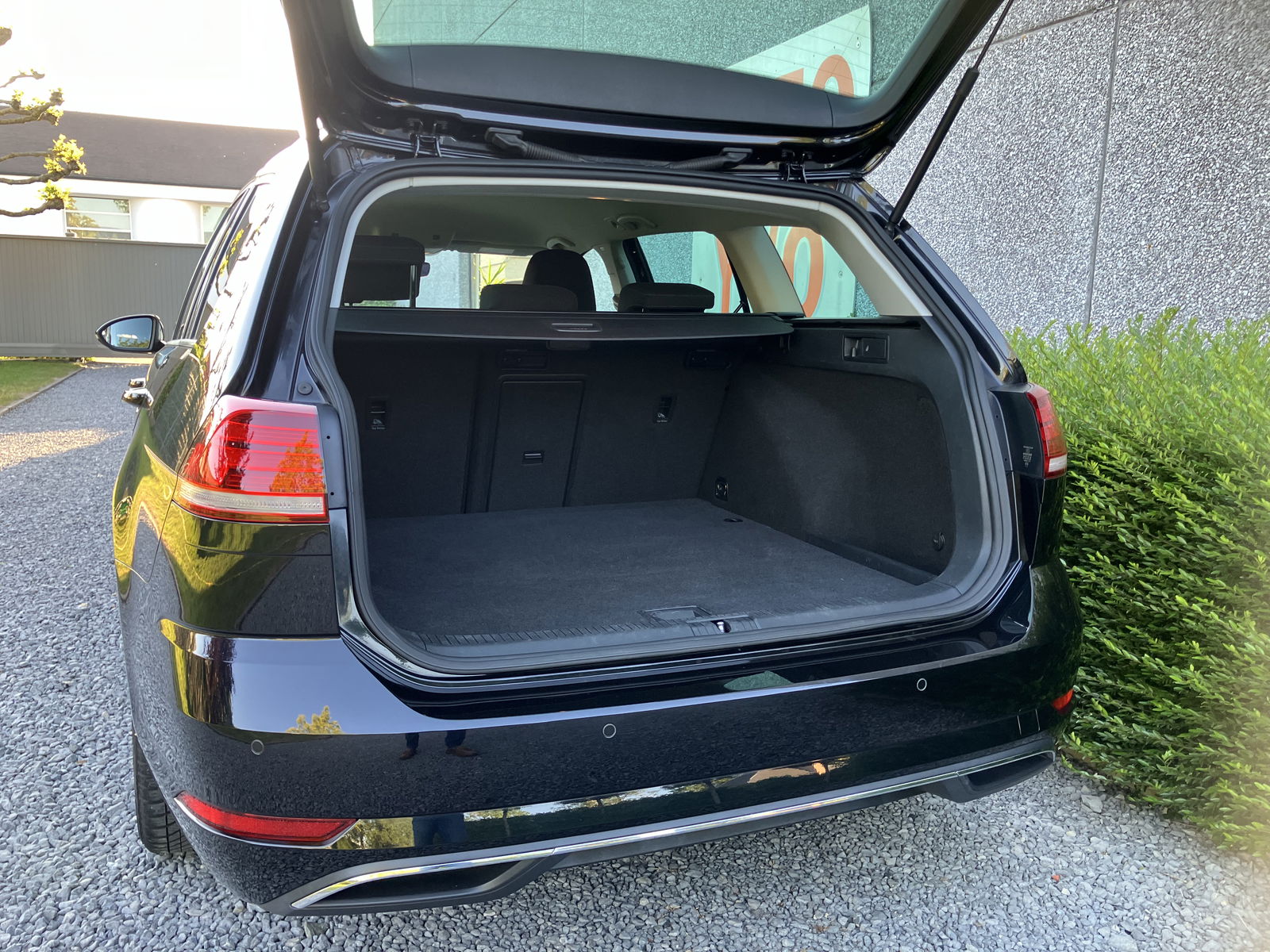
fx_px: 1027
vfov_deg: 49.7
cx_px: 635
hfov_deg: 63.4
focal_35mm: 28
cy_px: 476
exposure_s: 1/105
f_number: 1.8
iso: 80
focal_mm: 3.99
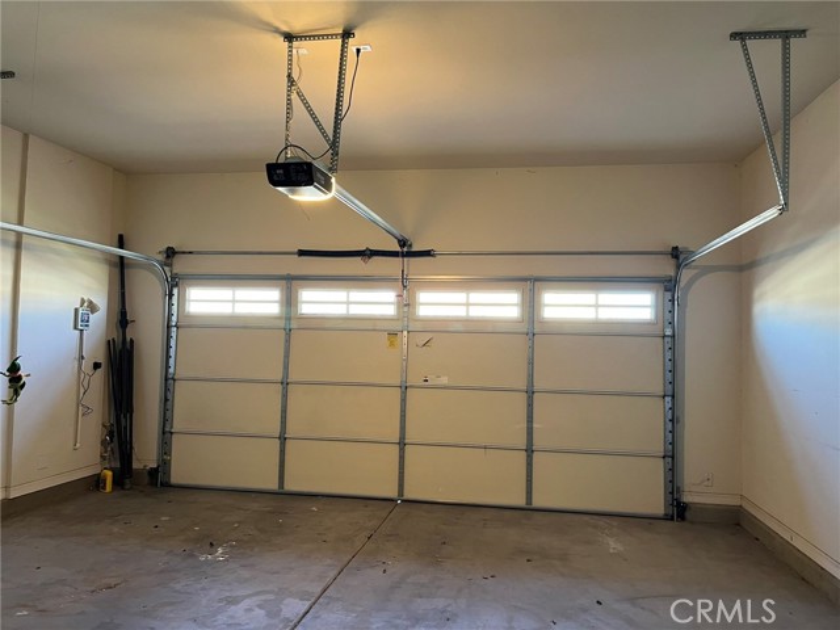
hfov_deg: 67.3
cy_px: 315
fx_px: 631
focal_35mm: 26
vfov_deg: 53.1
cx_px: 420
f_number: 1.6
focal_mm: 5.1
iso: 160
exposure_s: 1/60
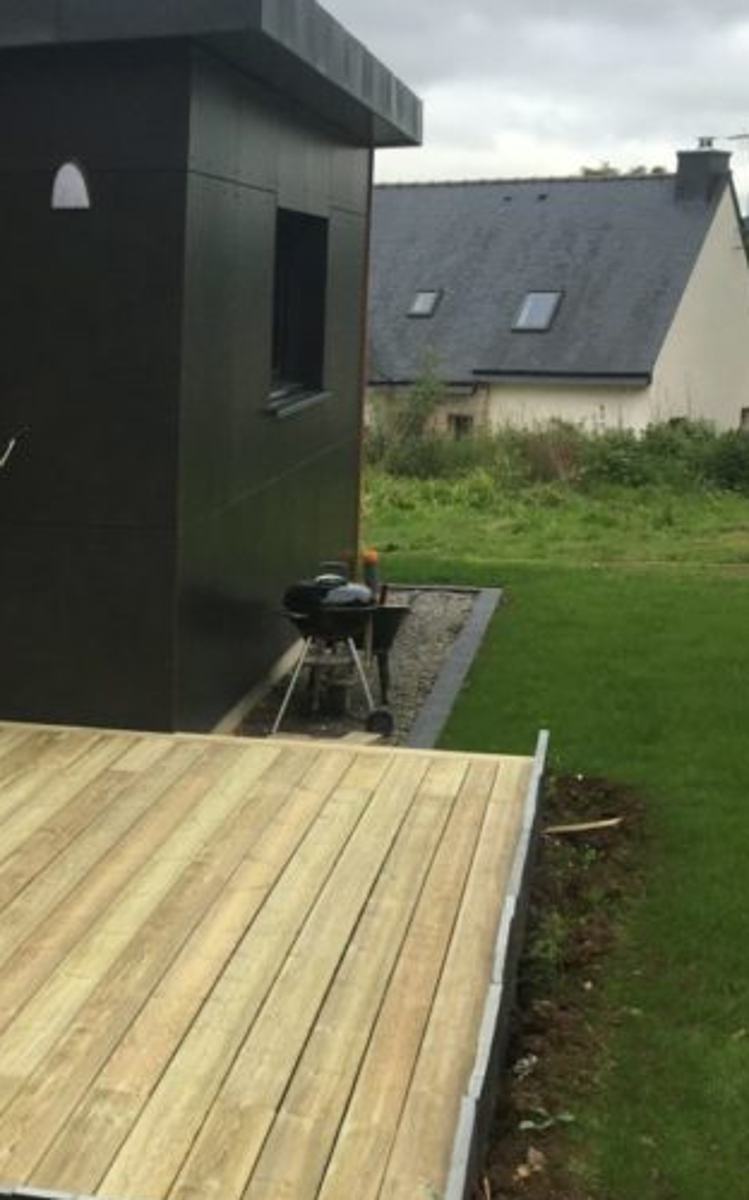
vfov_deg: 32.5
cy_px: 595
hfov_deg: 19.8
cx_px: -46
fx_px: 2060
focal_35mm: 63
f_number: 2.2
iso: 25
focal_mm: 4.15
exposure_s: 1/407
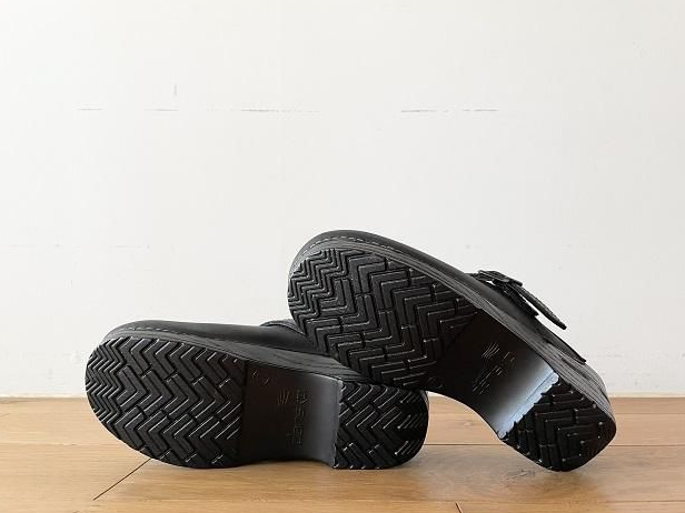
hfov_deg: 65.3
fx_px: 534
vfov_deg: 51.4
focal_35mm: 27
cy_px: 262
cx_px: 348
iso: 125
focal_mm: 4.2
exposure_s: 1/69
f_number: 1.6
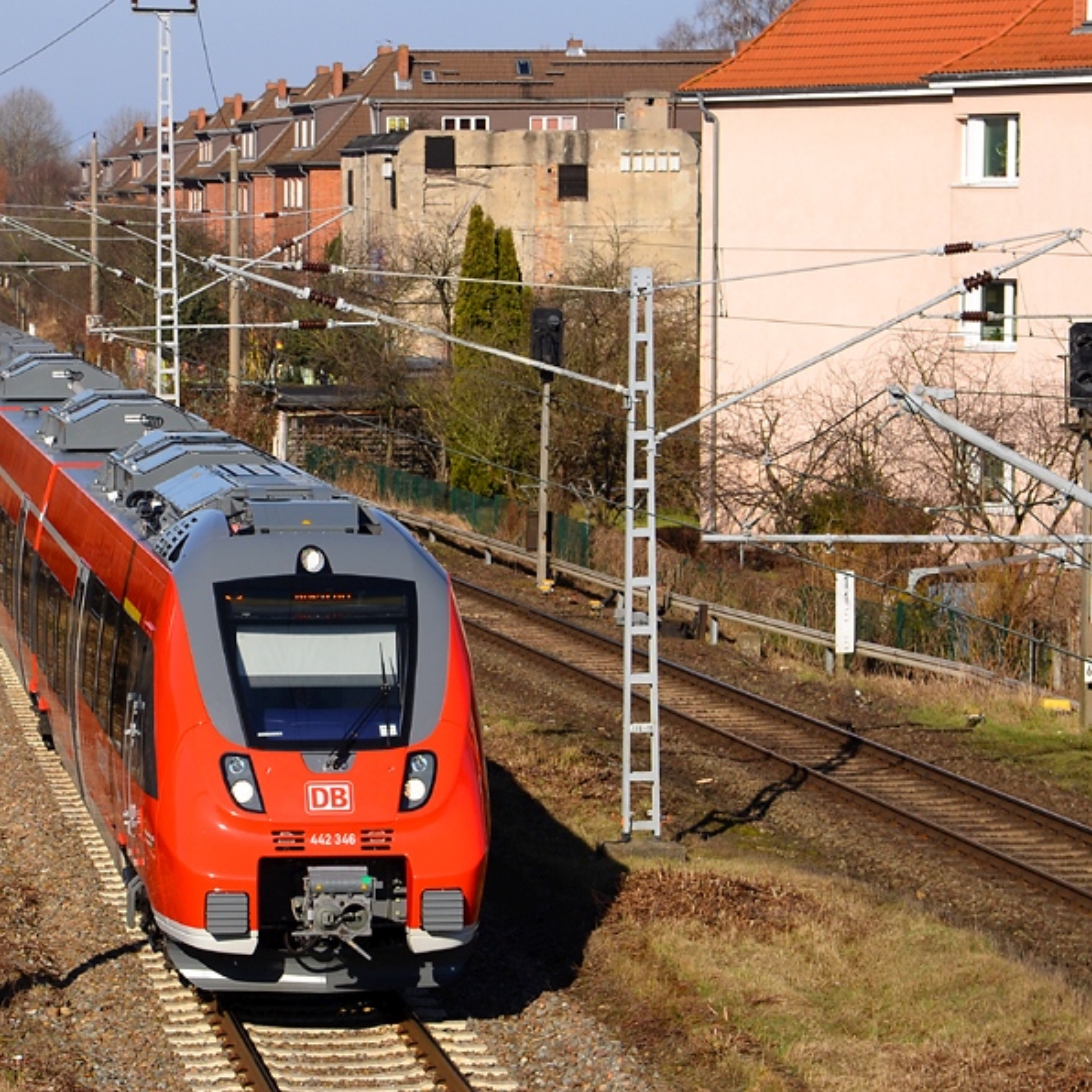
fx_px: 5461
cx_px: 257
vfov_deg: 11.4
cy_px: 551
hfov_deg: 11.4
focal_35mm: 153
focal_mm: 70
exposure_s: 1/800
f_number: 6.3
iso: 200
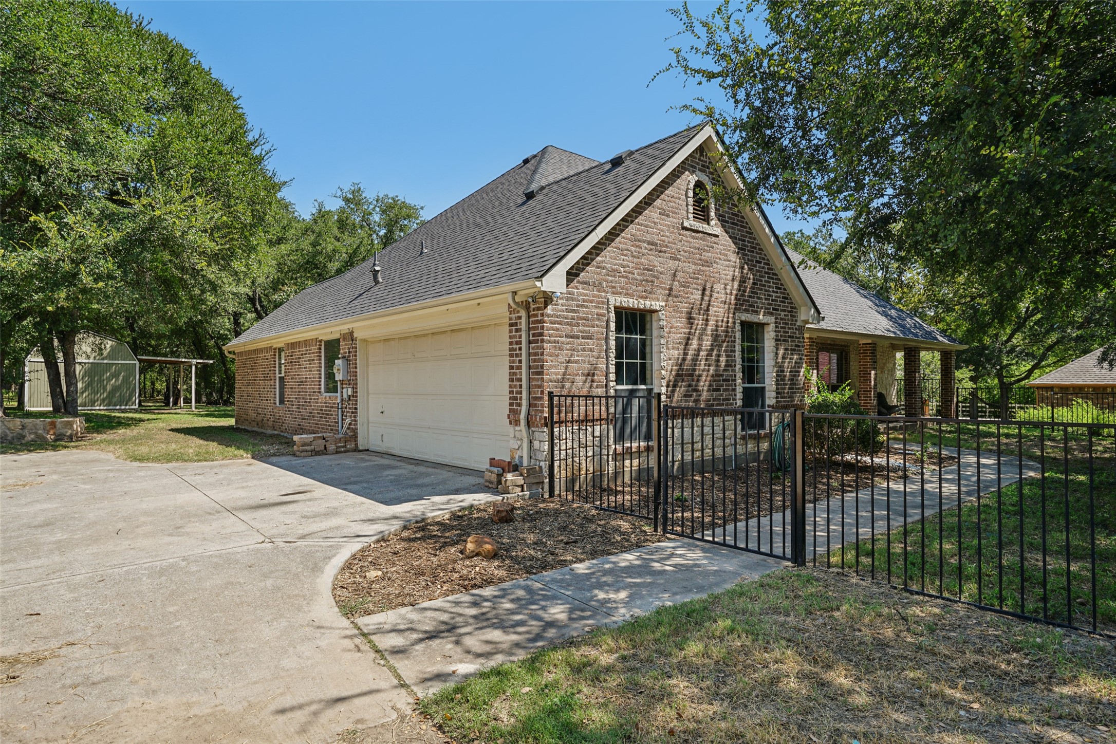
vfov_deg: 64.6
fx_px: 589
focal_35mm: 19
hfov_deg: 86.9
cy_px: 372
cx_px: 558
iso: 100
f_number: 8
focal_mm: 19
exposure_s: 1/125
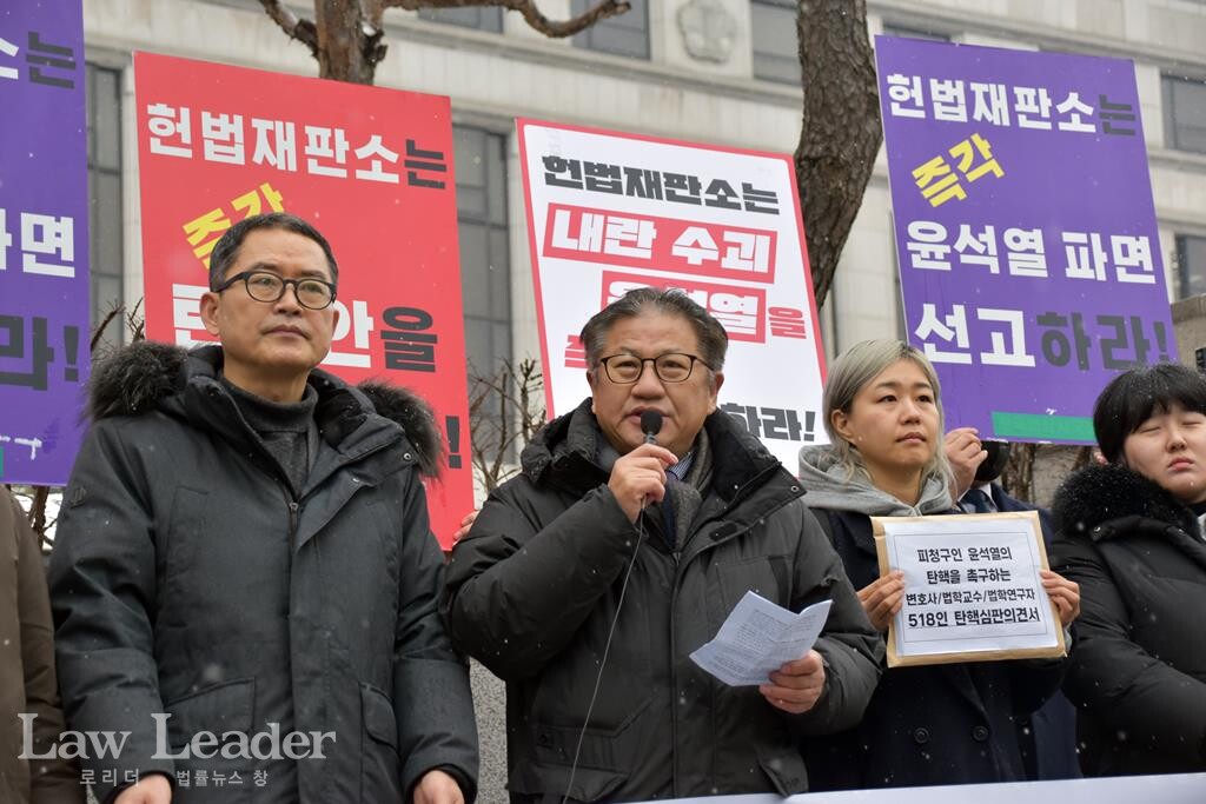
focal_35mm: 82
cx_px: 603
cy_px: 402
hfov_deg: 24.6
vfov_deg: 16.6
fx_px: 2764
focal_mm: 55
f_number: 5
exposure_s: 1/320
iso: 500
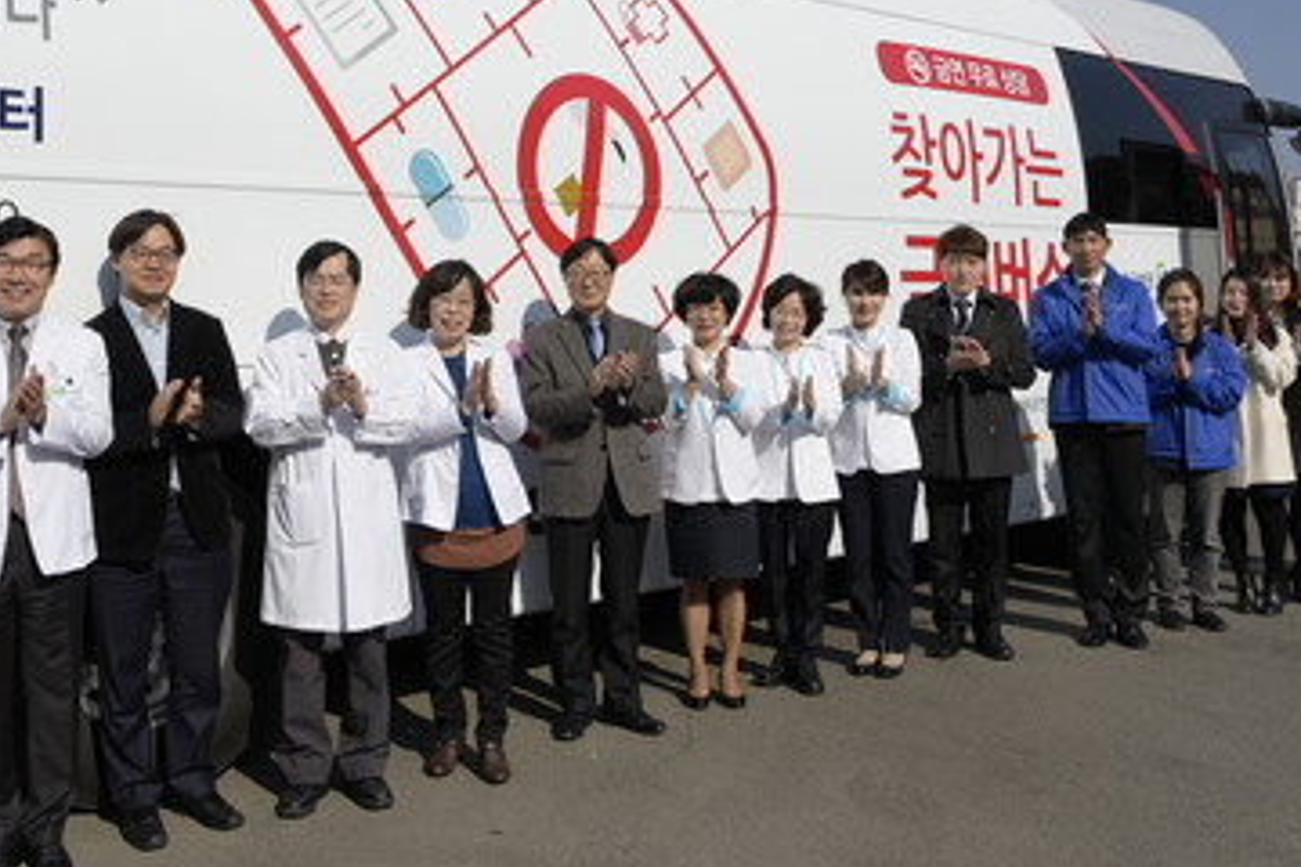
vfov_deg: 32.9
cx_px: 401
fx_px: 1445
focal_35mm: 40
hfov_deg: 47.4
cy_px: 238
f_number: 9
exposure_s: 1/320
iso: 100
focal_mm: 24
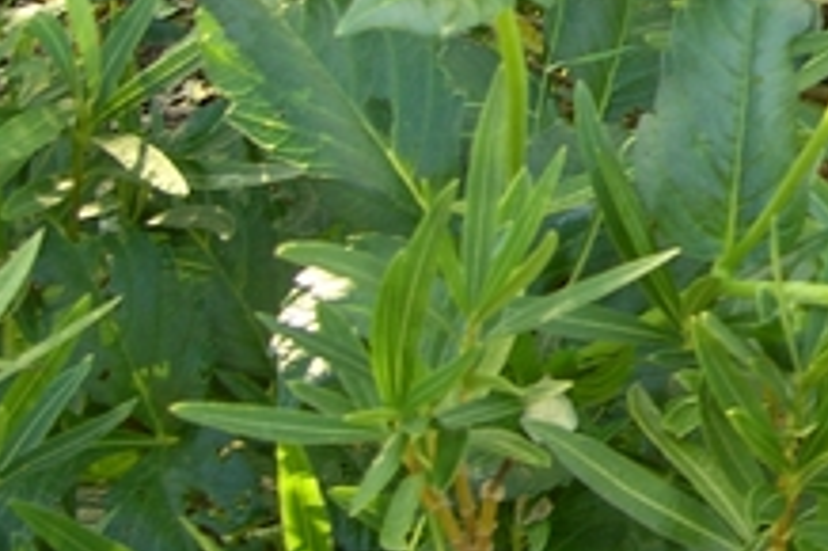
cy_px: 27
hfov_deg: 18.0
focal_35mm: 106
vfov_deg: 12.8
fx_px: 2436
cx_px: 1075
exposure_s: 1/50
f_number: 2.8
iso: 64
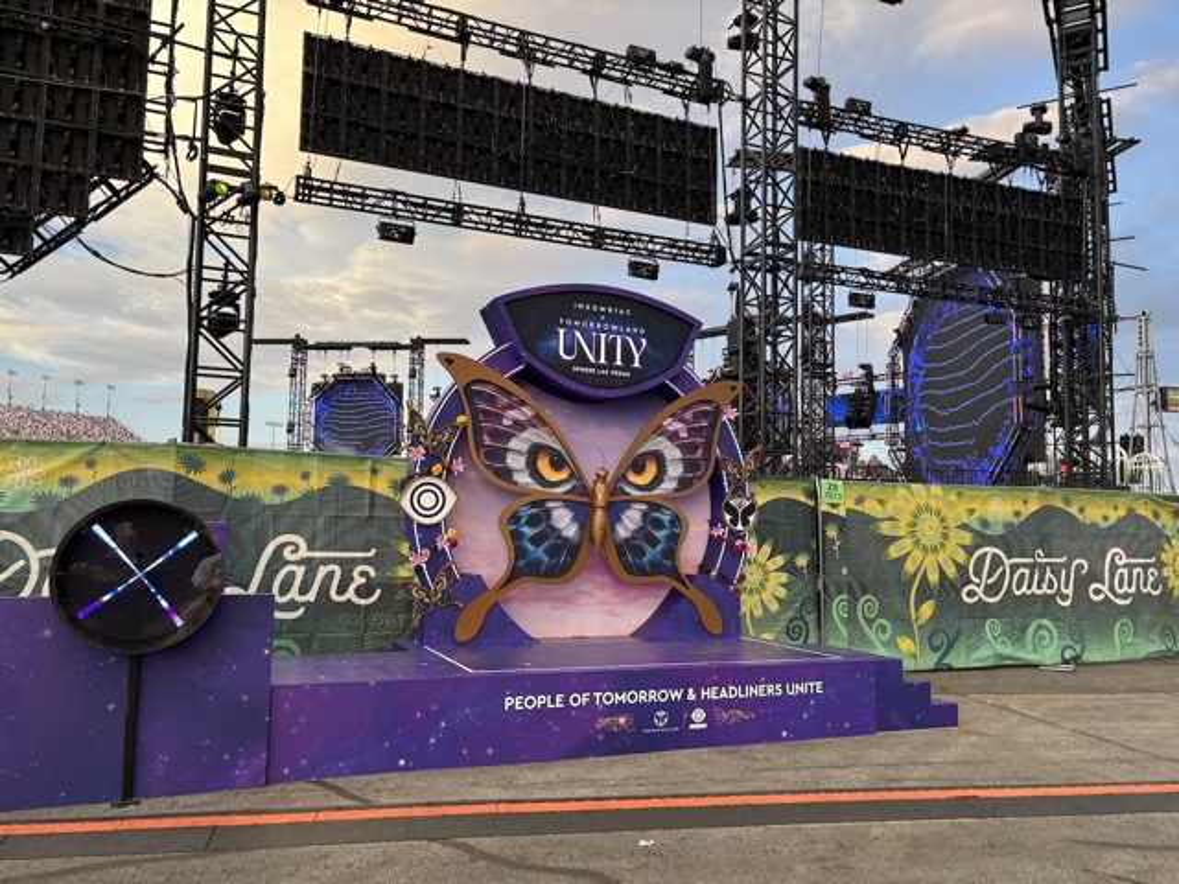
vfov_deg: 53.1
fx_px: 886
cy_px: 442
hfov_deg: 67.3
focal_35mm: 26
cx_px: 590
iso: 40
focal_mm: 5.96
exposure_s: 1/227
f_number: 1.6
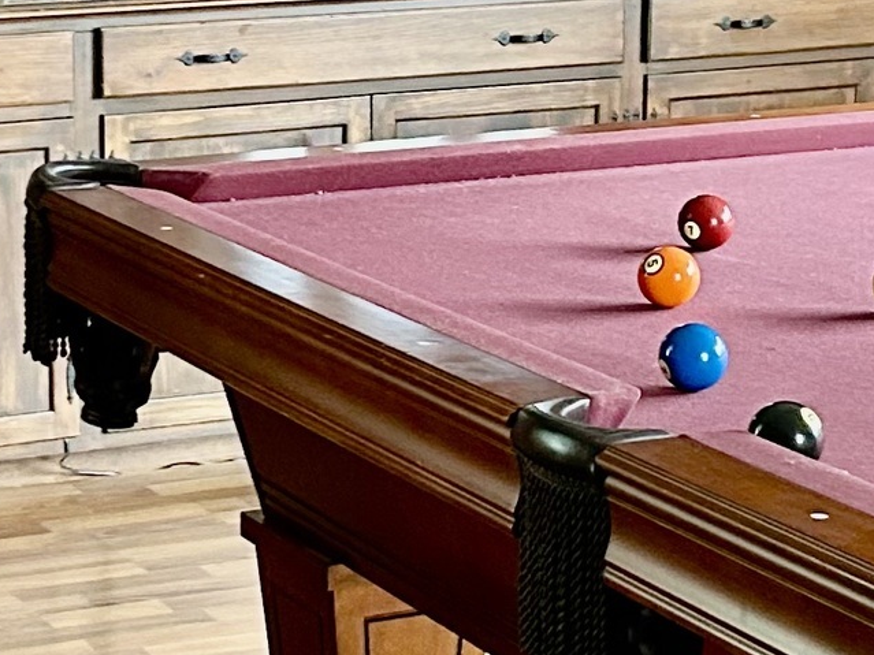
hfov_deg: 15.7
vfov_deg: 11.8
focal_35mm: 125
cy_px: 217
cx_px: 220
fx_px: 3155
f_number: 1.5
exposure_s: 1/40
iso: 500
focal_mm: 5.7
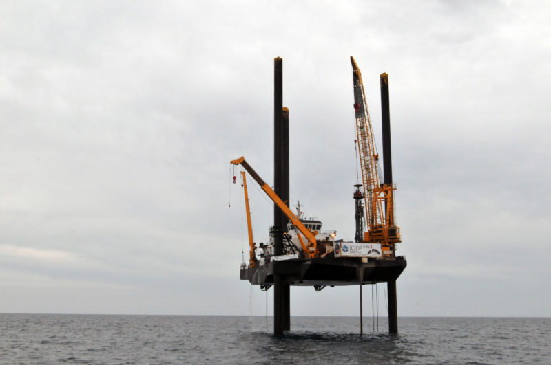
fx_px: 596
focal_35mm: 39
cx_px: 276
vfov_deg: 34.1
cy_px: 182
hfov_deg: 49.6
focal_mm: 26
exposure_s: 1/1000
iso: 1000
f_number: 16
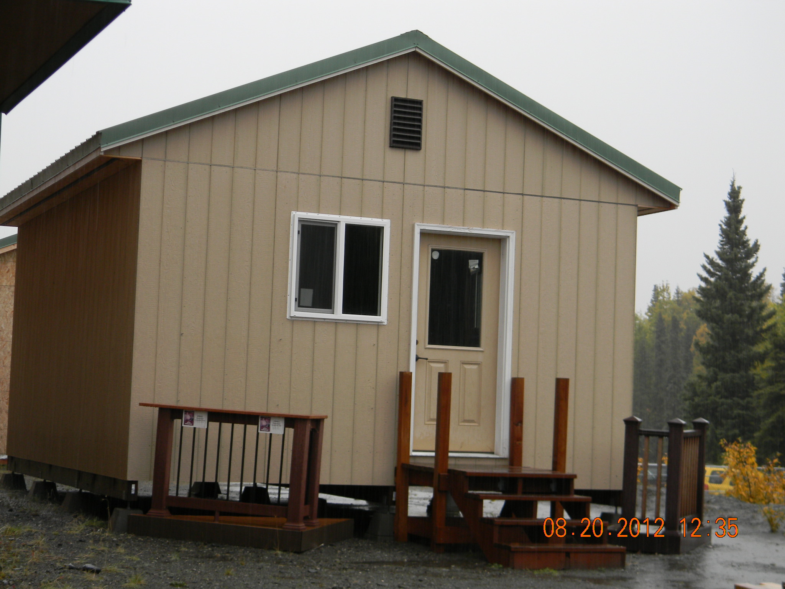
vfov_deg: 21.9
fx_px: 1519
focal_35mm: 67
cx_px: 392
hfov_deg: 29.0
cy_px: 294
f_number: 4.3
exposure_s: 1/30
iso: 91
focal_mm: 12.2
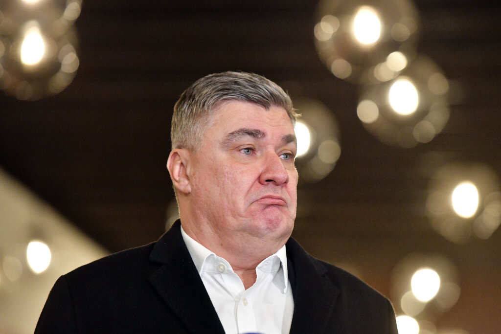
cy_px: 167
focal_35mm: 160
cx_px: 250
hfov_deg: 12.8
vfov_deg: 8.6
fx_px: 2227
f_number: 4
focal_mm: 160
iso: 5000
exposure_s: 1/200
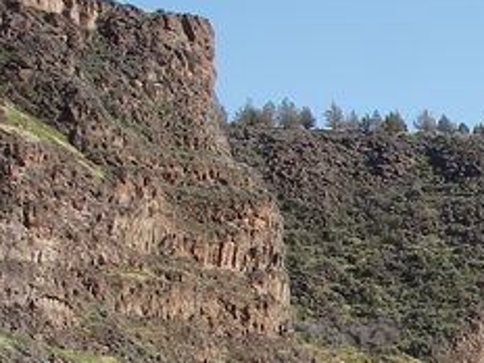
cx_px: 797
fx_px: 1832
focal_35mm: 131
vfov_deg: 11.1
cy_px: 449
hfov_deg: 13.8
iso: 64
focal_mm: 6.3
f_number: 6.6
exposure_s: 1/125
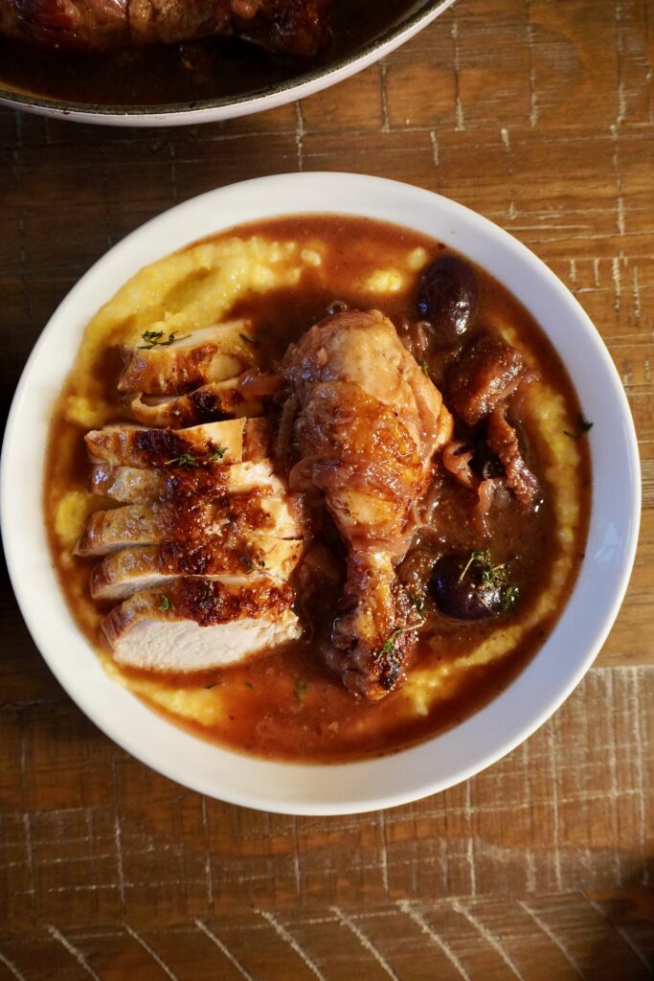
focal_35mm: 32
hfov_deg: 41.7
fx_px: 858
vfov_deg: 59.5
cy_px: 490
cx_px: 327
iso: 2500
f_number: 5
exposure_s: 1/60
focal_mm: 21
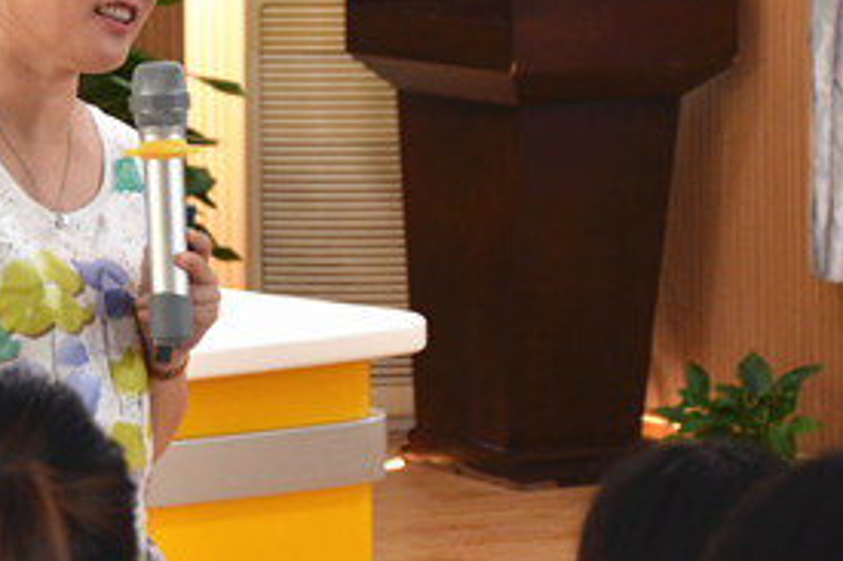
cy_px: 25
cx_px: 37
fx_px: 5219
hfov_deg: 9.2
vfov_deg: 6.1
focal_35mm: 223
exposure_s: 1/100
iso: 1000
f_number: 5.3
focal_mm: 66
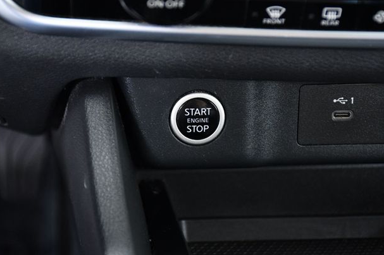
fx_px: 1045
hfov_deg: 20.8
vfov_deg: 13.9
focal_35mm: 98
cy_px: 122
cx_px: 186
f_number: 5
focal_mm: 62
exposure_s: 1/25
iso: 2500
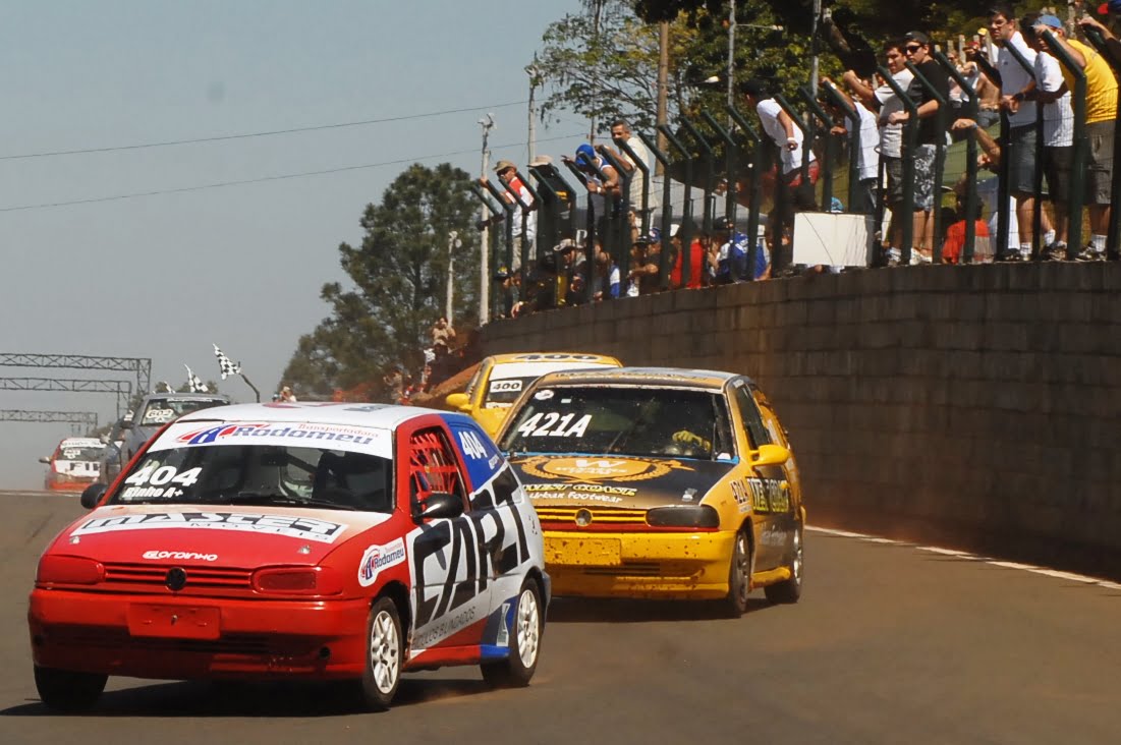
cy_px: 372
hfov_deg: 10.6
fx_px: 6067
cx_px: 560
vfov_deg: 7.0
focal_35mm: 195
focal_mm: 130
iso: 400
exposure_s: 1/750
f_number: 14
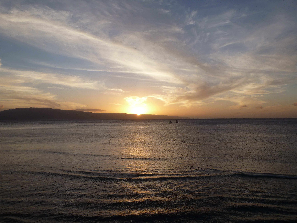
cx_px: 148
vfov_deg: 49.7
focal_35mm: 28
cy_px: 112
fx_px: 240
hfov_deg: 63.4
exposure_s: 1/400
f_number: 4
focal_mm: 5
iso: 100
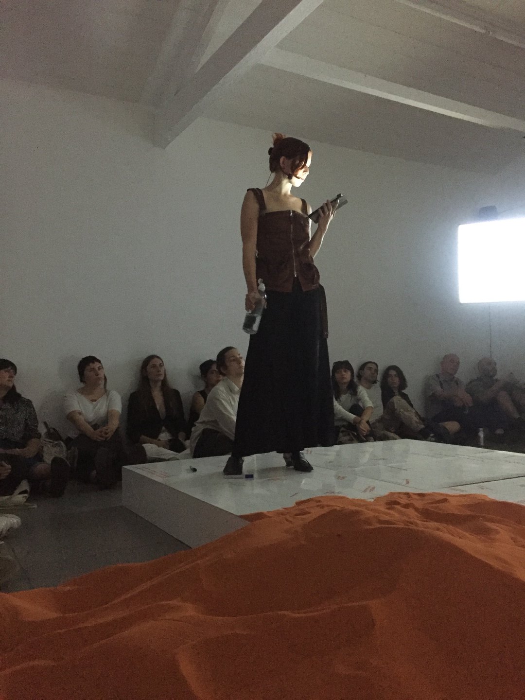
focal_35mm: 29
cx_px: 262
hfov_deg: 48.2
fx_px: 586
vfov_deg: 61.7
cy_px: 350
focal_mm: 4.15
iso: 1600
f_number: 2.2
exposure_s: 1/17
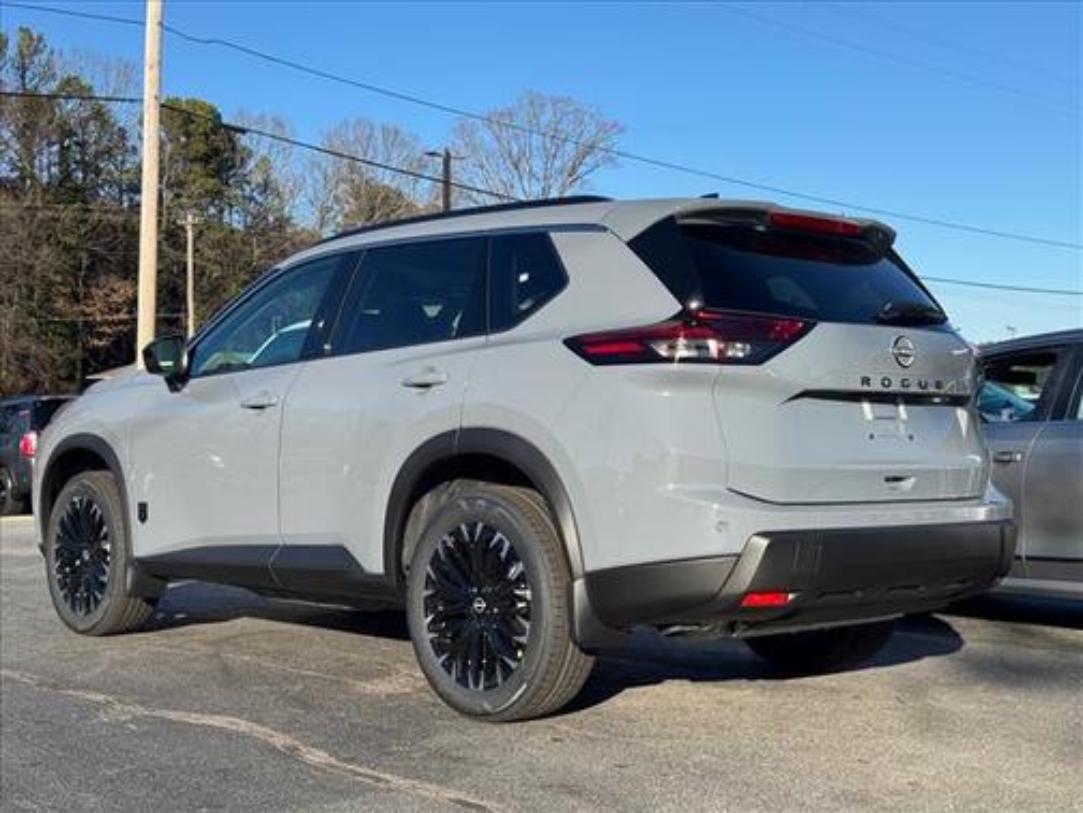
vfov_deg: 30.3
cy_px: 406
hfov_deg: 39.7
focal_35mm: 48
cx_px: 542
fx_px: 1502
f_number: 1.78
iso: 64
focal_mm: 6.76
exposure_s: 1/4310
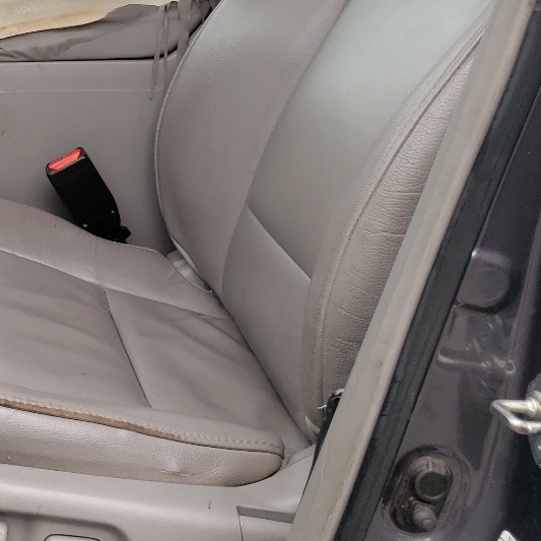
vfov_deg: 24.4
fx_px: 1220
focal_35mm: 69
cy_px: 77
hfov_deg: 22.9
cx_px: -118
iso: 50
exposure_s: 1/172
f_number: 1.5
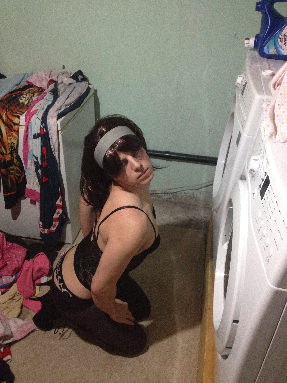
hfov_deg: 40.7
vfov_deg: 52.6
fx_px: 387
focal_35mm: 35
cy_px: 192
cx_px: 144
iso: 400
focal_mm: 4.28
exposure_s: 1/15
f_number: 2.4
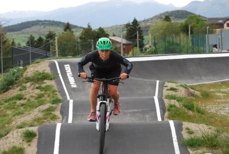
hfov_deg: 13.7
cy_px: 77
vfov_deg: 9.2
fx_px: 955
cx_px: 114
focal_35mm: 150
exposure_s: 1/200
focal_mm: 100
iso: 200
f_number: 4.8
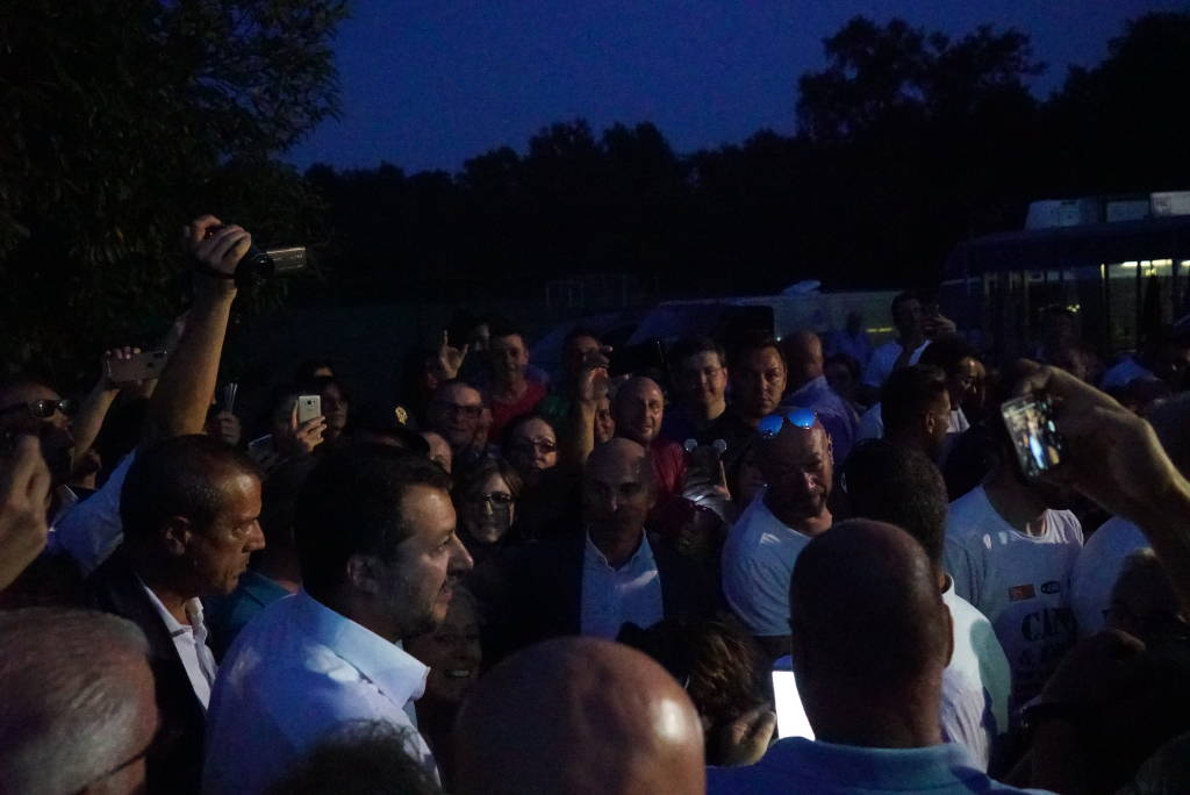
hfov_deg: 65.4
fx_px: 926
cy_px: 398
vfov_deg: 46.5
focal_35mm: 28
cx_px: 595
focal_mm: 28
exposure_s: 1/1250
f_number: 4.5
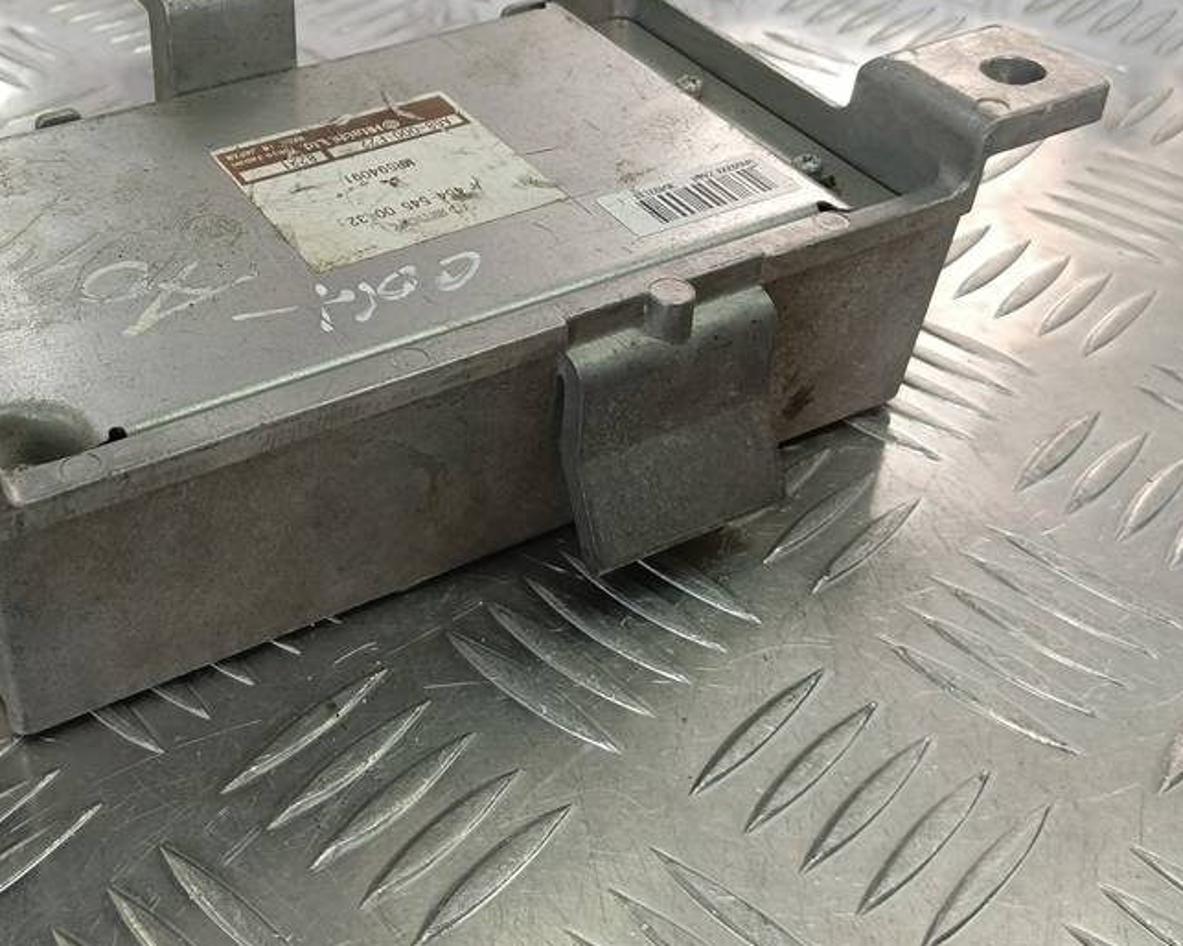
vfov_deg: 35.1
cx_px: 350
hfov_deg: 42.9
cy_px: 276
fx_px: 1470
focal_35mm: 42
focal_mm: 4.11
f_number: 1.6
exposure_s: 1/100
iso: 150
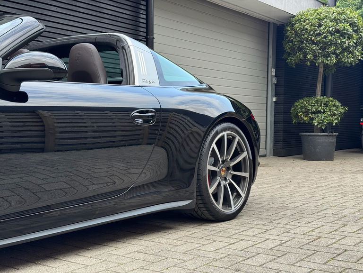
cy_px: 136
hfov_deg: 39.7
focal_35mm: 48
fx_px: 503
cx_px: 182
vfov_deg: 30.3
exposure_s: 1/445
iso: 64
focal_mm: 6.76
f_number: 1.78
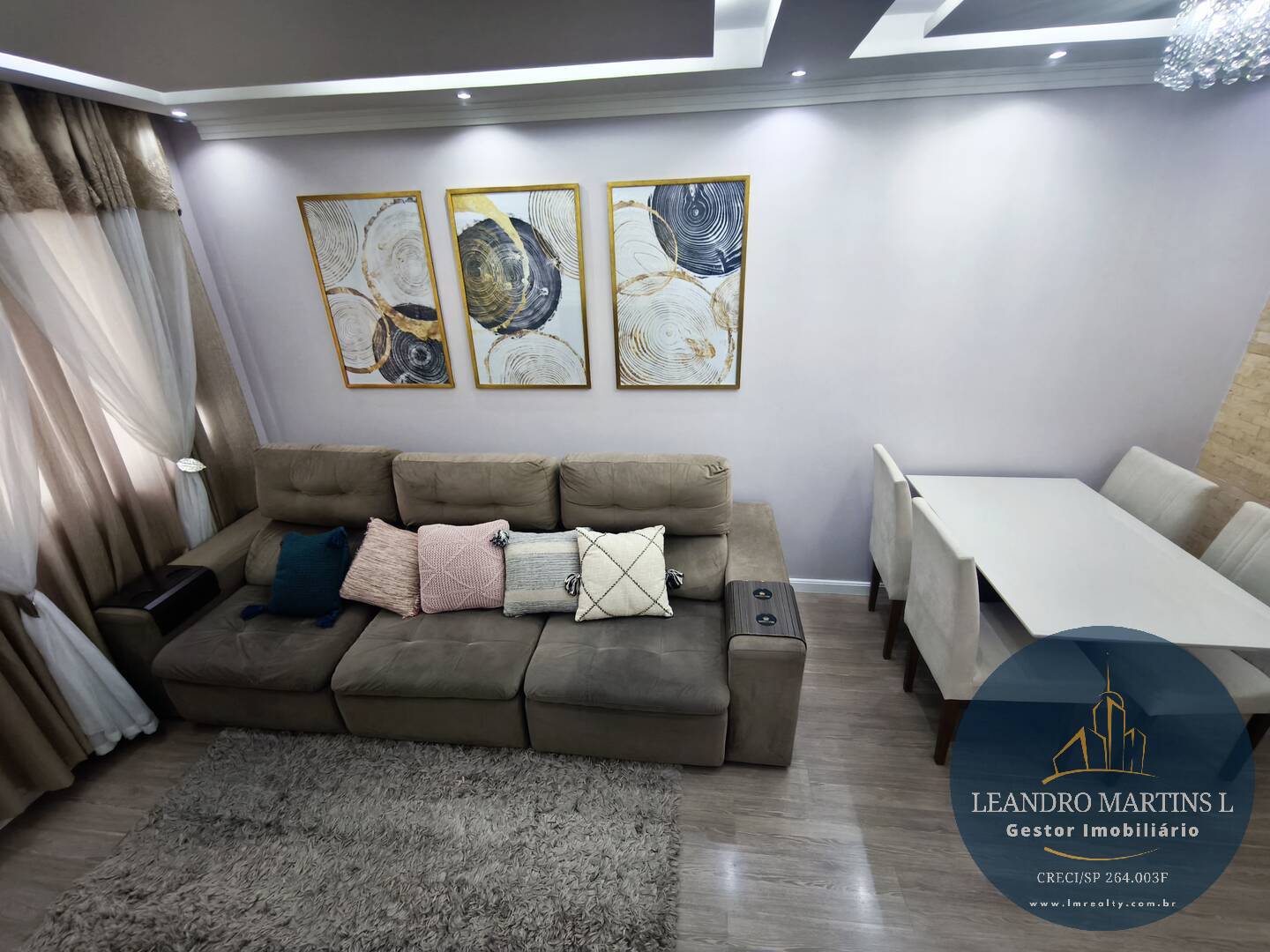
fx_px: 550
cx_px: 635
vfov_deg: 81.7
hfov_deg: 98.2
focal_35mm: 15
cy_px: 476
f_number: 2.2
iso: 400
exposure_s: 1/30
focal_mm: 1.91
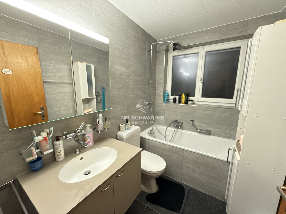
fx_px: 116
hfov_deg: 102.1
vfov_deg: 85.7
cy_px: 107
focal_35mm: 14
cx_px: 143
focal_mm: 2.22
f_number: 2.2
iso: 800
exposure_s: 1/50
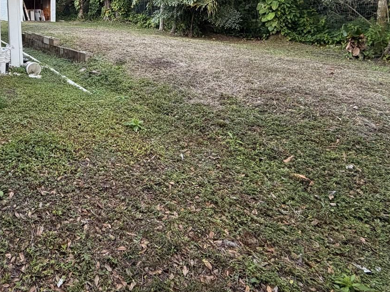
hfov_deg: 61.9
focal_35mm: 27
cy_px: 39
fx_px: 304
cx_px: 101
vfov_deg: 47.1
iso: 125
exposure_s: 1/121
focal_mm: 2.22
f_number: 2.2
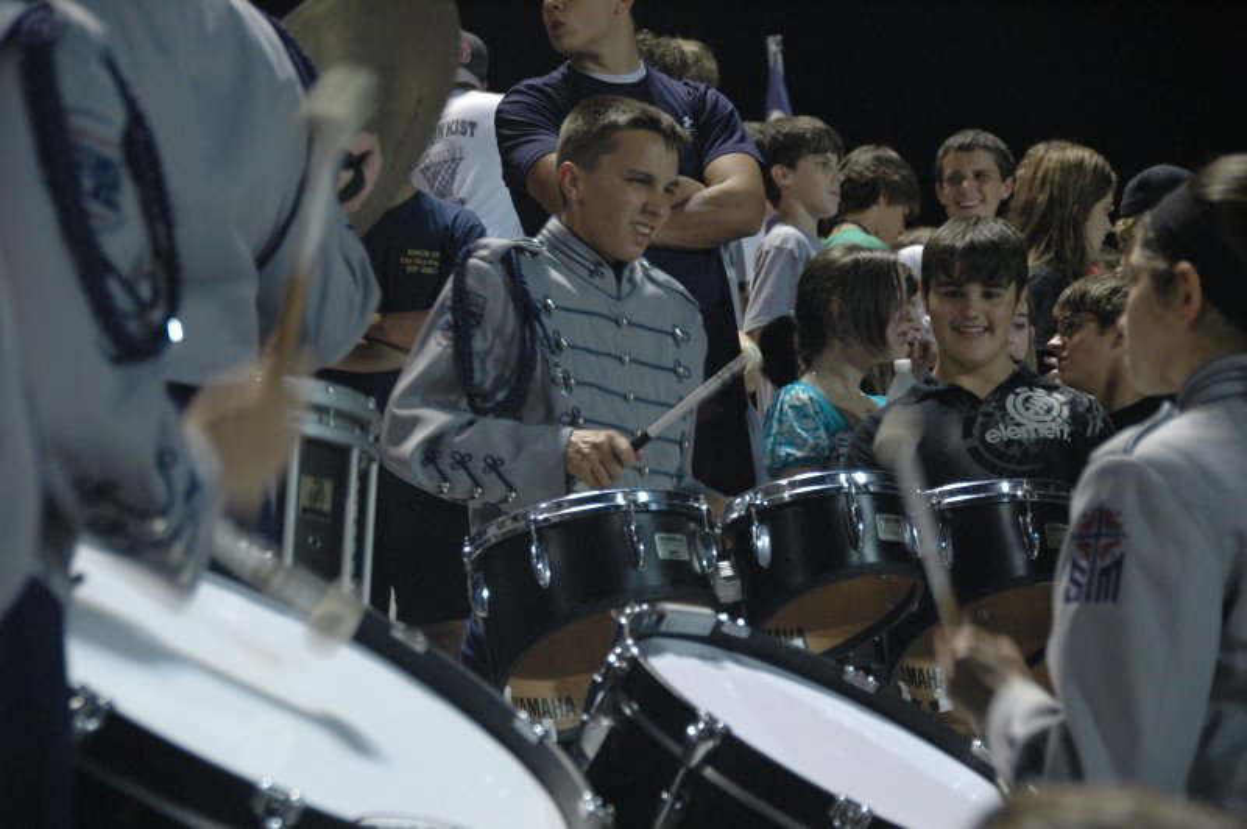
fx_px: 4672
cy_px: 414
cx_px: 624
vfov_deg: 10.1
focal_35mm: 135
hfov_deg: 15.2
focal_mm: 90
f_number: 5.3
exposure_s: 1/30
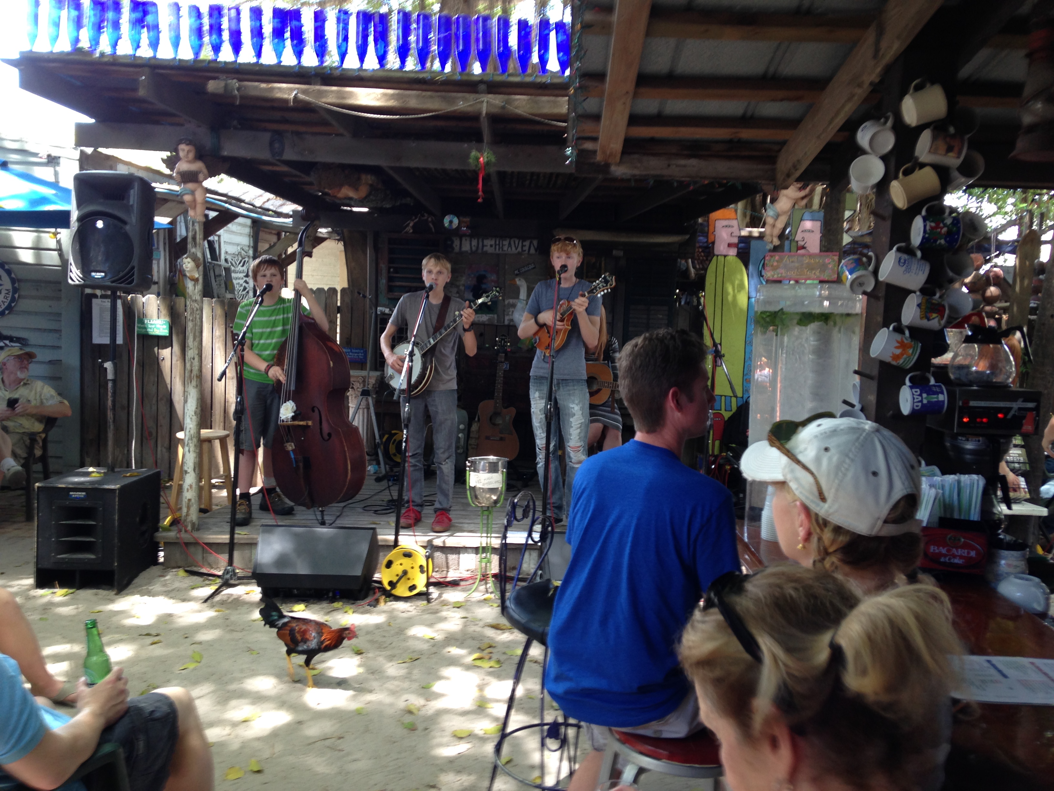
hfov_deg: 55.4
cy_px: 396
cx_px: 527
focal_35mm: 33
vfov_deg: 42.9
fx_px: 1005
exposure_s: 1/30
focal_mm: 4.12
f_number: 2.4
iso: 50
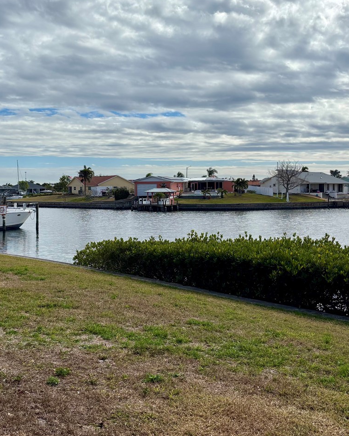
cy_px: 183
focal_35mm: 43
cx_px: 124
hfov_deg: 34.6
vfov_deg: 42.8
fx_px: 555
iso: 50
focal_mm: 5.96
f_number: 1.6
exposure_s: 1/12195
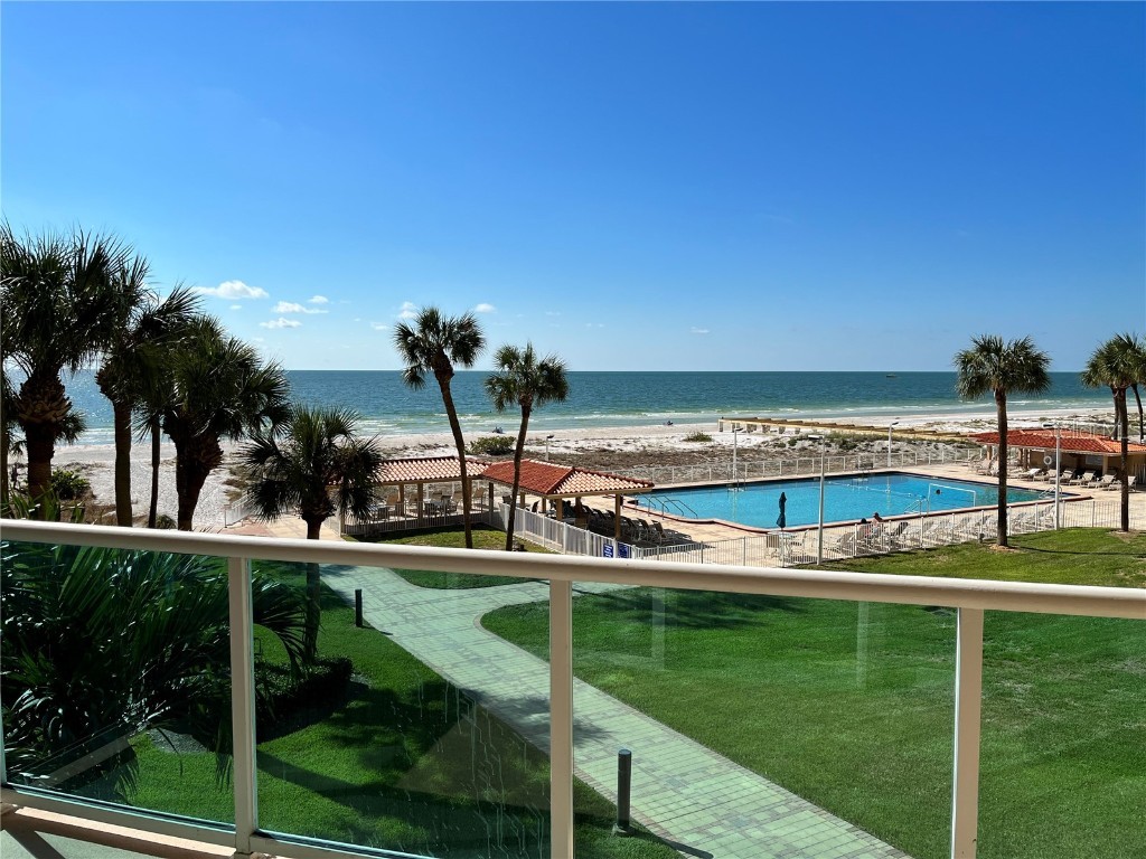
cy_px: 430
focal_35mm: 26
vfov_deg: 53.1
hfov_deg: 67.3
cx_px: 573
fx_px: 861
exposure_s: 1/6494
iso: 50
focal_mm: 5.1
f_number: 1.6
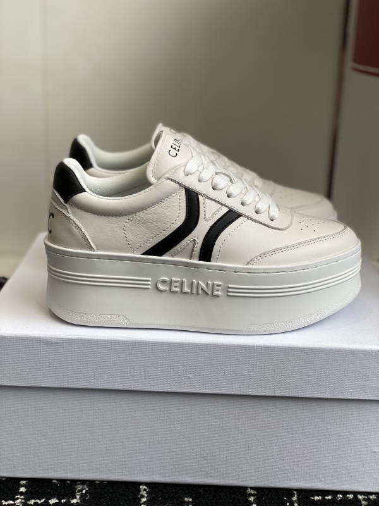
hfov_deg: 28.0
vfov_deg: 36.8
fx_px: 759
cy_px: 253
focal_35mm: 52
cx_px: 190
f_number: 2
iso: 20
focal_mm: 6
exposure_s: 1/265
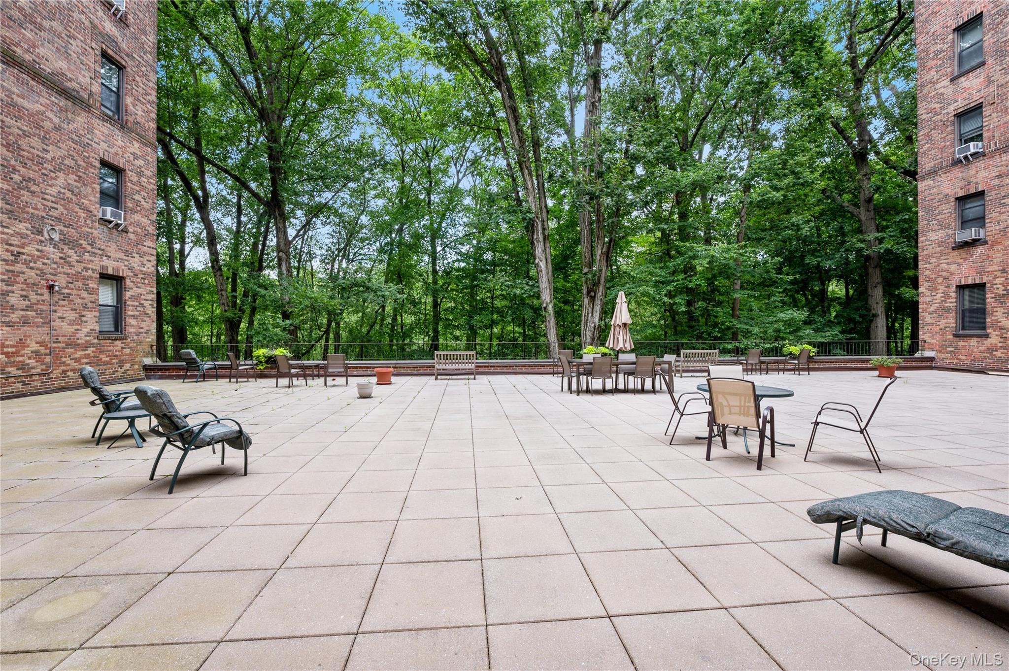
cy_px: 336
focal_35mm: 14
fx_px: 392
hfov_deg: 104.3
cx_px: 504
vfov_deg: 81.1
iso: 200
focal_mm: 14
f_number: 11
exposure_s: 1/30
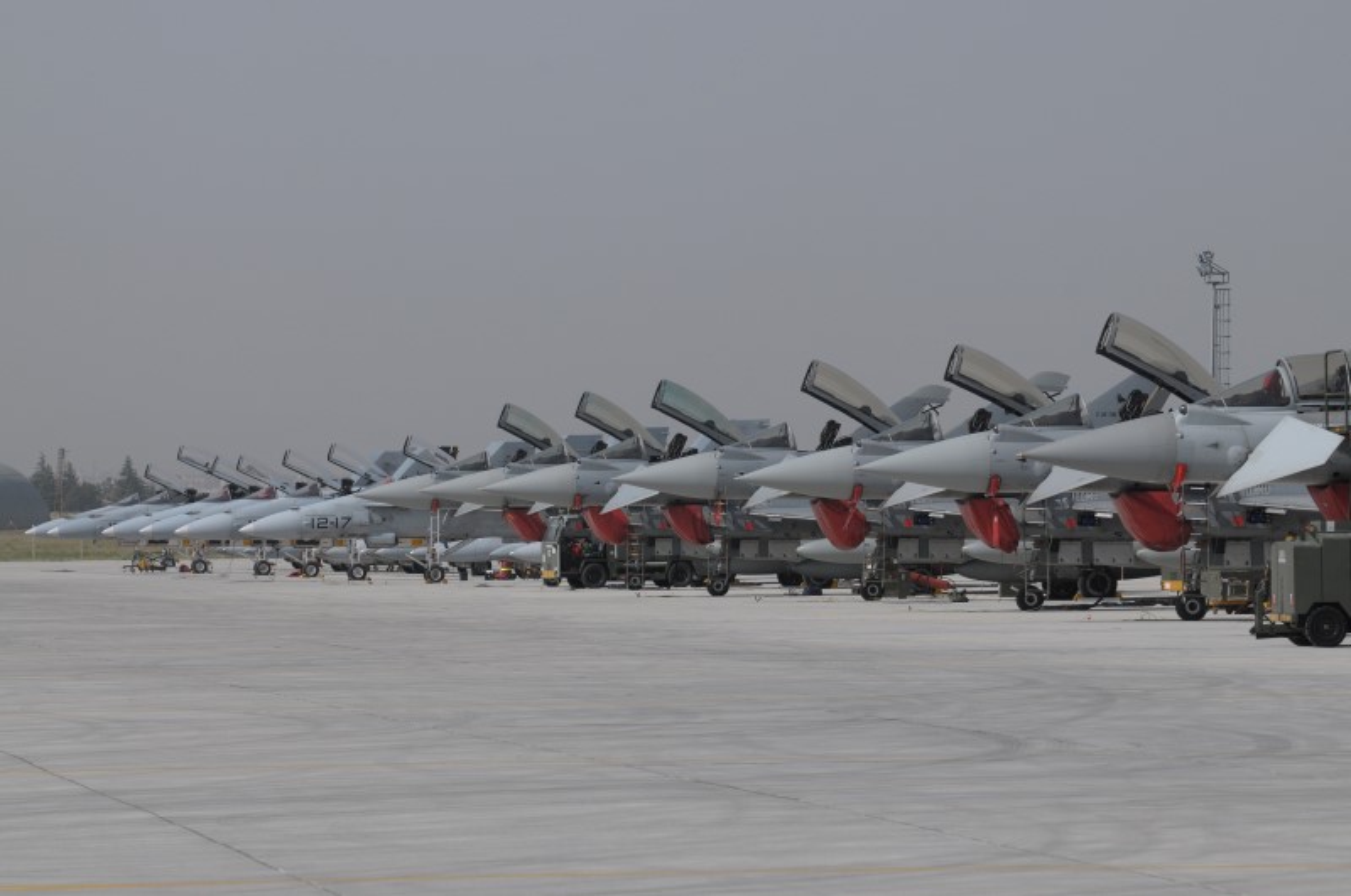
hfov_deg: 9.8
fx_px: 7870
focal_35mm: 210
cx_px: 676
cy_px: 448
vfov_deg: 6.5
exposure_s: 1/1000
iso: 200
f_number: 8
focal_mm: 140
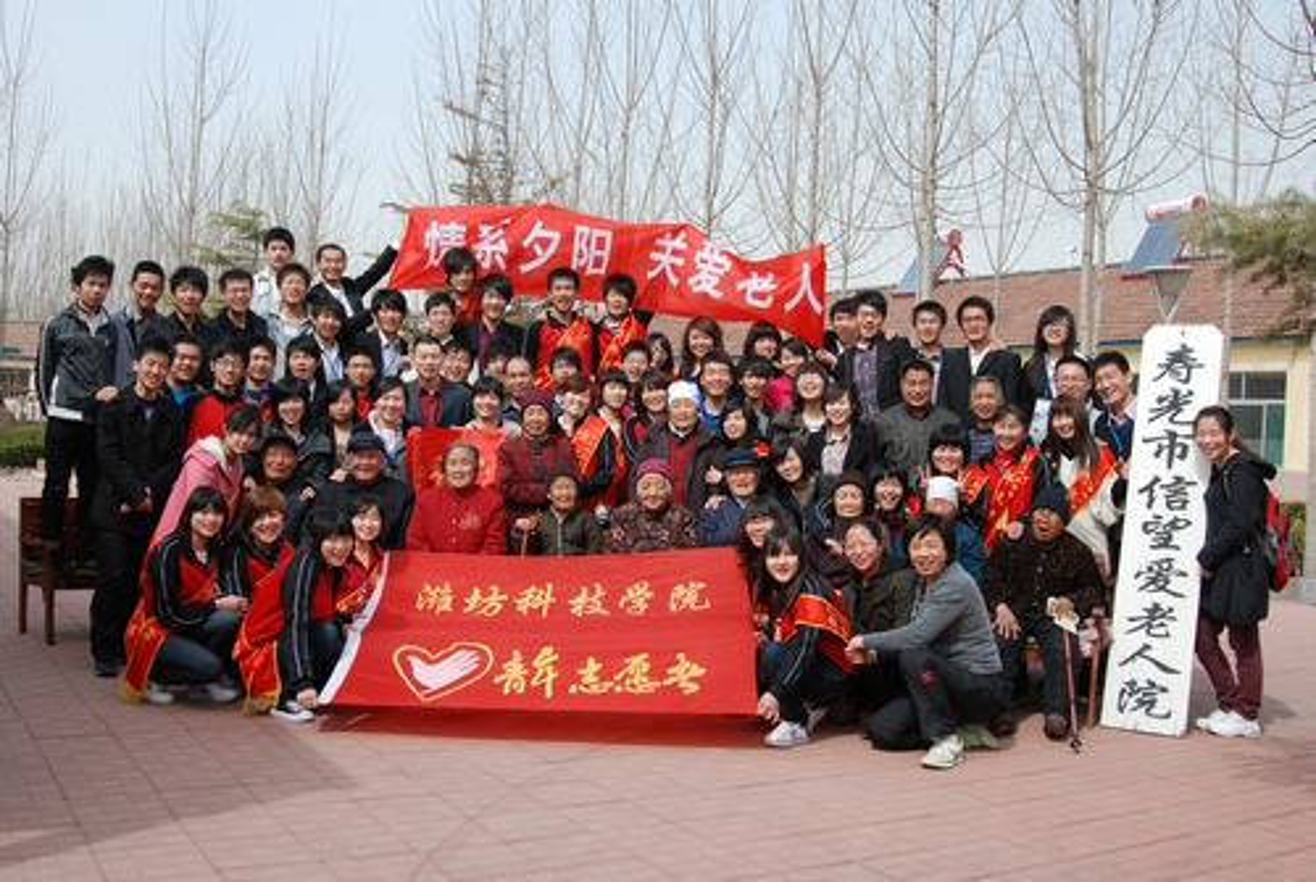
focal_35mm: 36
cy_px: 441
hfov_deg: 53.1
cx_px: 658
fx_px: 1318
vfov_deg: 37.0
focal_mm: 24
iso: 100
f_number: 6.3
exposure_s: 1/160
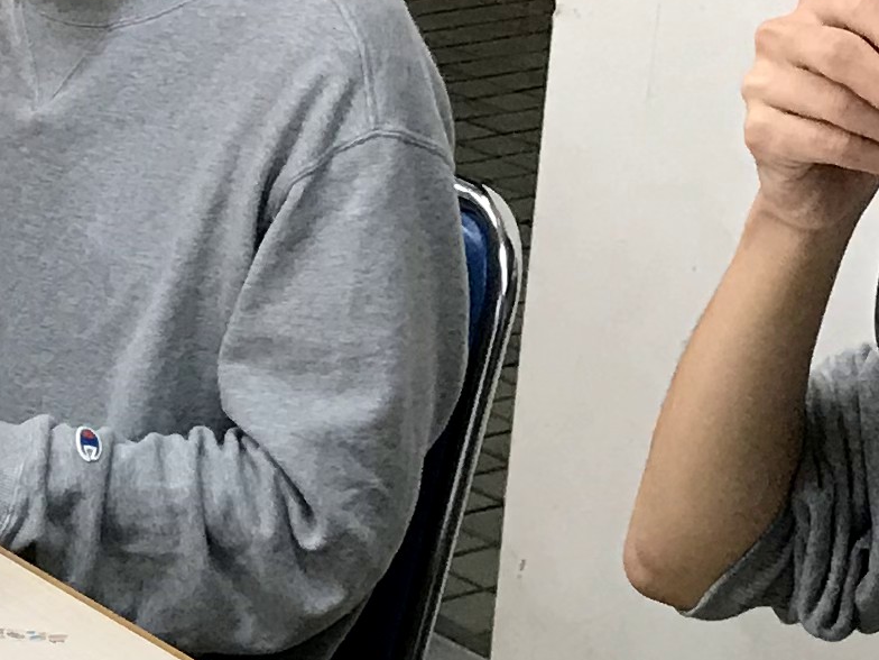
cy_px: 1018
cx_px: -108
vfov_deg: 10.0
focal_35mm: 144
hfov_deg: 13.4
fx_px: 3657
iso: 32
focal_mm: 3.99
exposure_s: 1/33
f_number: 1.8
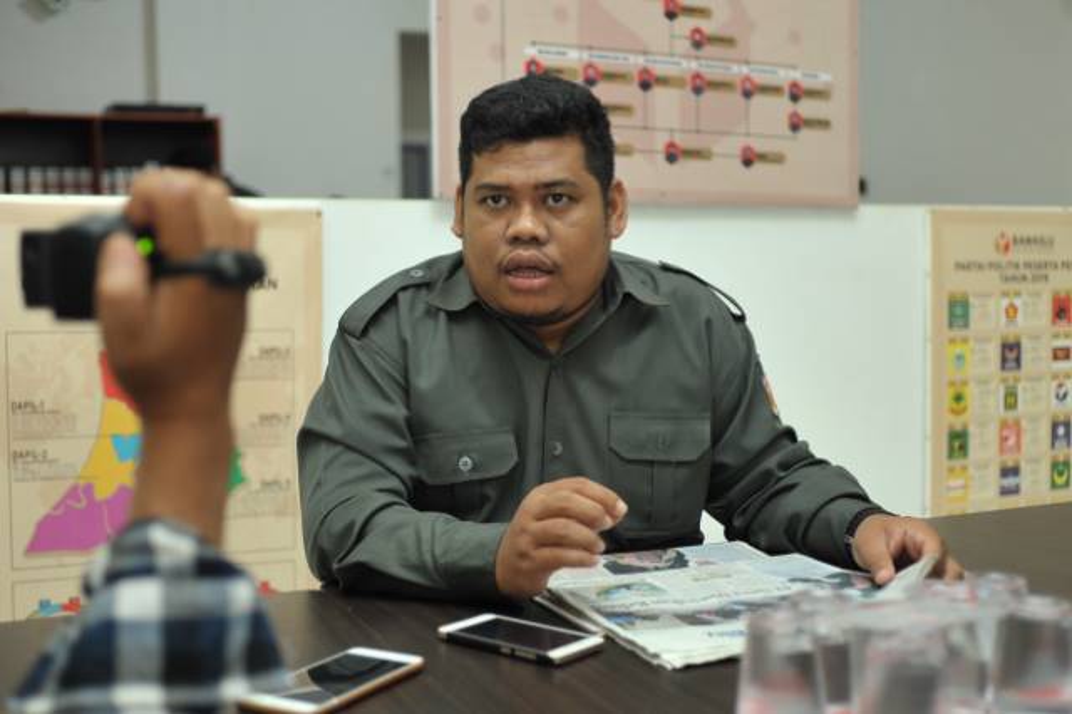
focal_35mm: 35
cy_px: 357
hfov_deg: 54.5
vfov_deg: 37.8
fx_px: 1042
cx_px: 536
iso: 800
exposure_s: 1/100
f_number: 2.8
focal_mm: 35
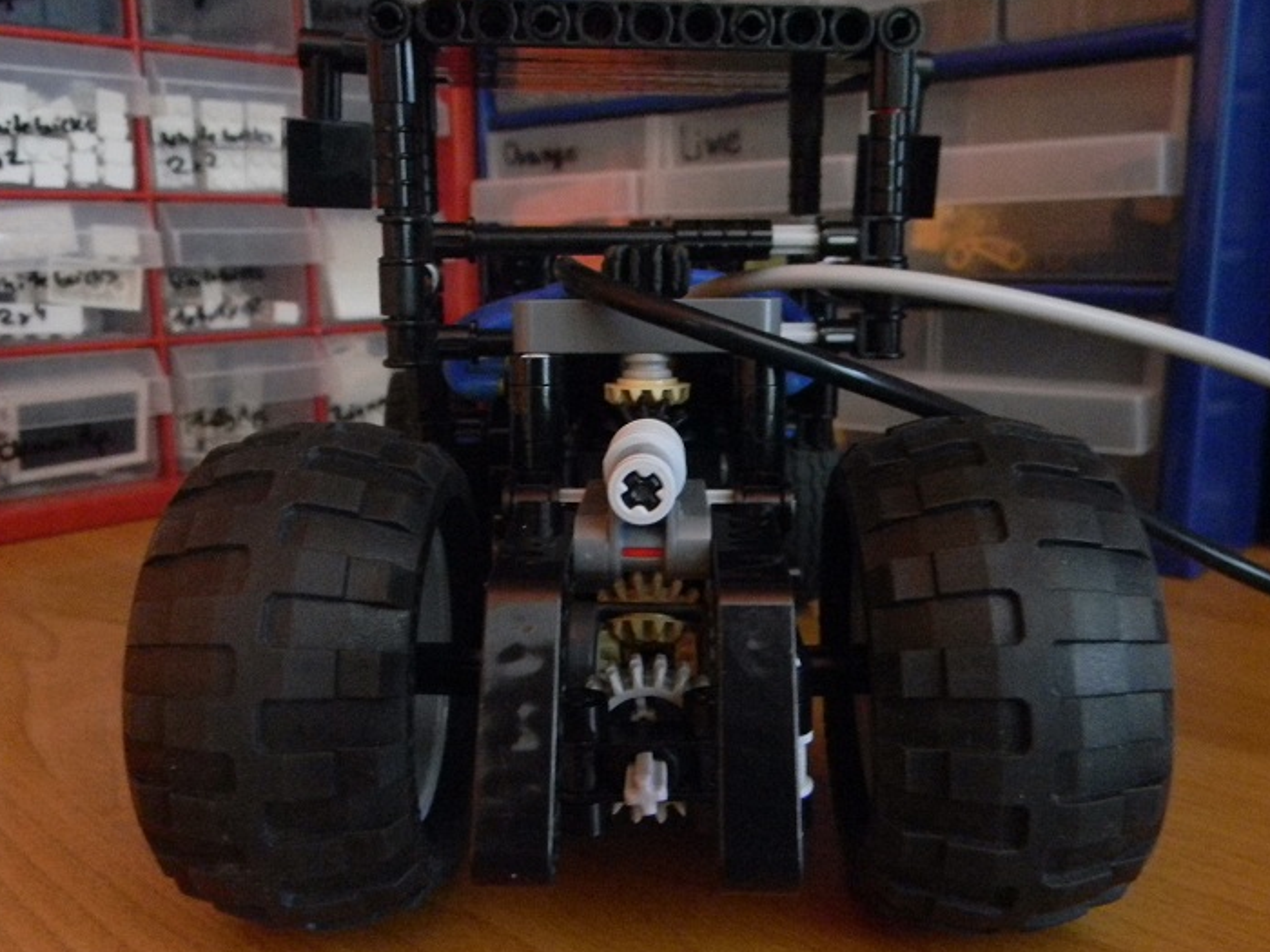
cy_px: 502
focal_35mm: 32
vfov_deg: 44.1
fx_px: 1174
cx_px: 642
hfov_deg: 56.8
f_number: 3.5
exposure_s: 1/8
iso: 800
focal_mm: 5
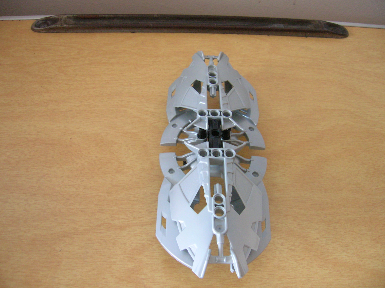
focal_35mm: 34
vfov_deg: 41.7
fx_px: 378
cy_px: 144
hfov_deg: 54.0
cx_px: 192
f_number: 2.9
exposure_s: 1.46
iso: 200
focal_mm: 5.7
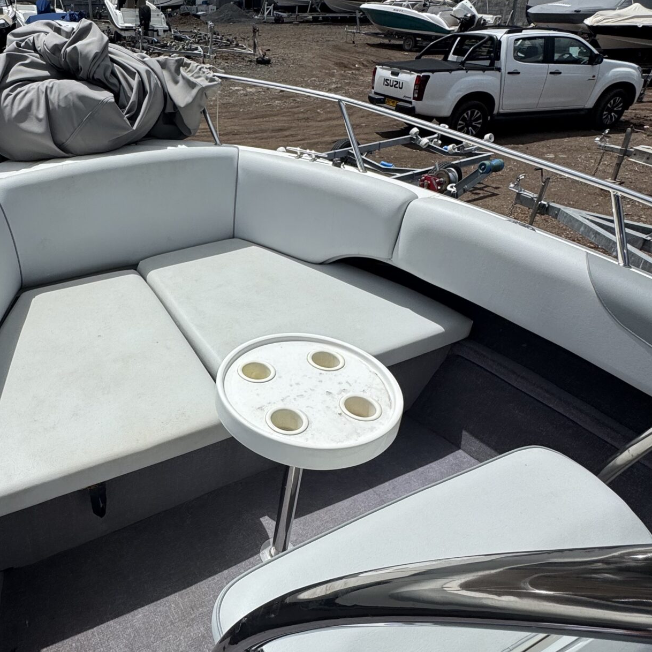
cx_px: 187
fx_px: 554
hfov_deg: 58.7
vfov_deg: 60.9
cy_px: 350
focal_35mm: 26
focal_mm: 2.22
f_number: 2.2
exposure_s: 1/4367
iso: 32
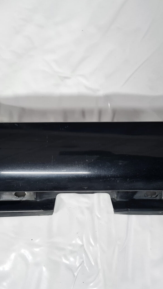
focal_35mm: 38
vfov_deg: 52.8
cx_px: 68
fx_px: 292
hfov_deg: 31.1
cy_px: 144
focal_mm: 5.4
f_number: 1.8
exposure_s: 1/33
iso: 500
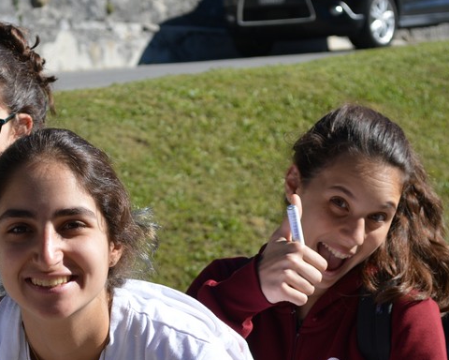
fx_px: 2193
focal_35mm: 165
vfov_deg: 9.3
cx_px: 131
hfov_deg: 11.7
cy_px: 271
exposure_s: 1/320
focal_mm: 55
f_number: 6.3
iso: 100
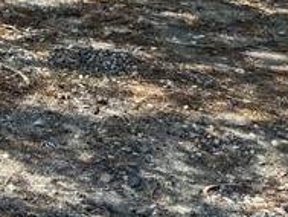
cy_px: -284
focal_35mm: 130
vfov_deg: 10.1
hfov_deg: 13.1
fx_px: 1082
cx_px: -285
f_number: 1.78
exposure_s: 1/2331
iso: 80
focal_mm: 6.76
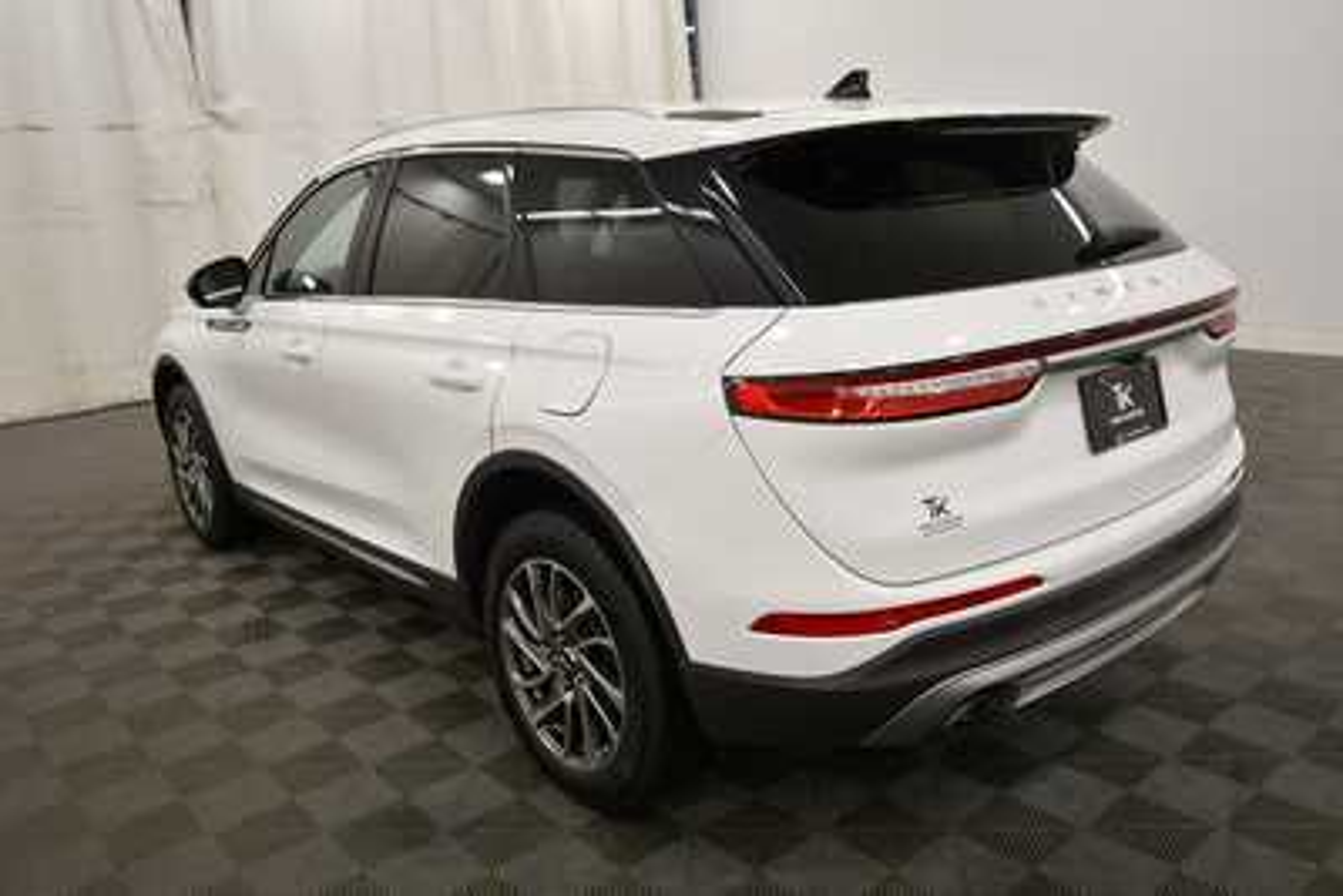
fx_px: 1045
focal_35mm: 28
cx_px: 672
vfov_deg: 46.4
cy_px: 448
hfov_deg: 65.5
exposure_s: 1/200
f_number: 5.6
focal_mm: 19
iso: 800
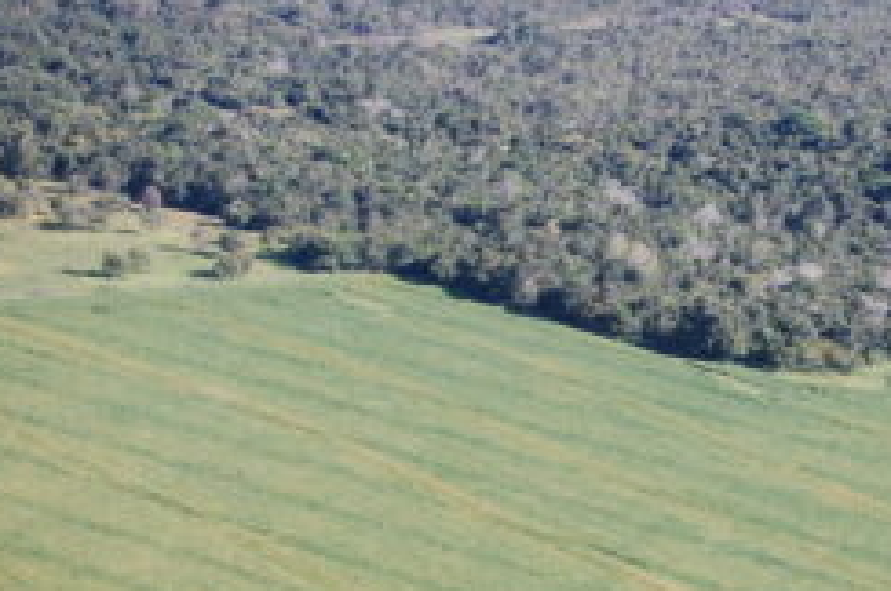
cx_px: 796
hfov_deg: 13.4
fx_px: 3755
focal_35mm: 152
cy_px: 425
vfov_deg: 9.0
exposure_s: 1/500
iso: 400
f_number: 5.6
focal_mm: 55
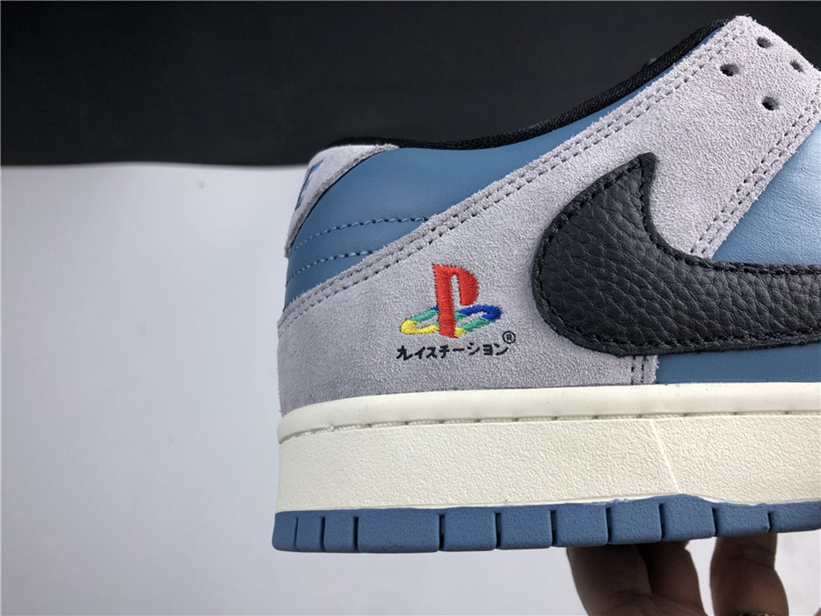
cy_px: 308
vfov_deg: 49.7
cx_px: 410
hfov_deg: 63.4
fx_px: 664
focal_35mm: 28
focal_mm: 4
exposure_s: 1/100
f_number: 1.8
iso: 32
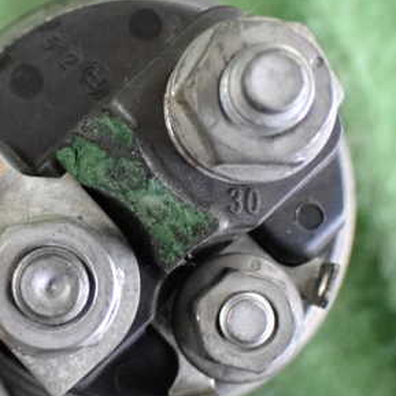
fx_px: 1281
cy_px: 214
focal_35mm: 99
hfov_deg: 17.4
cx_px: 82
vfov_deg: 17.6
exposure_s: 1/50
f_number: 3.3
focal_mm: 9.65
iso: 2500
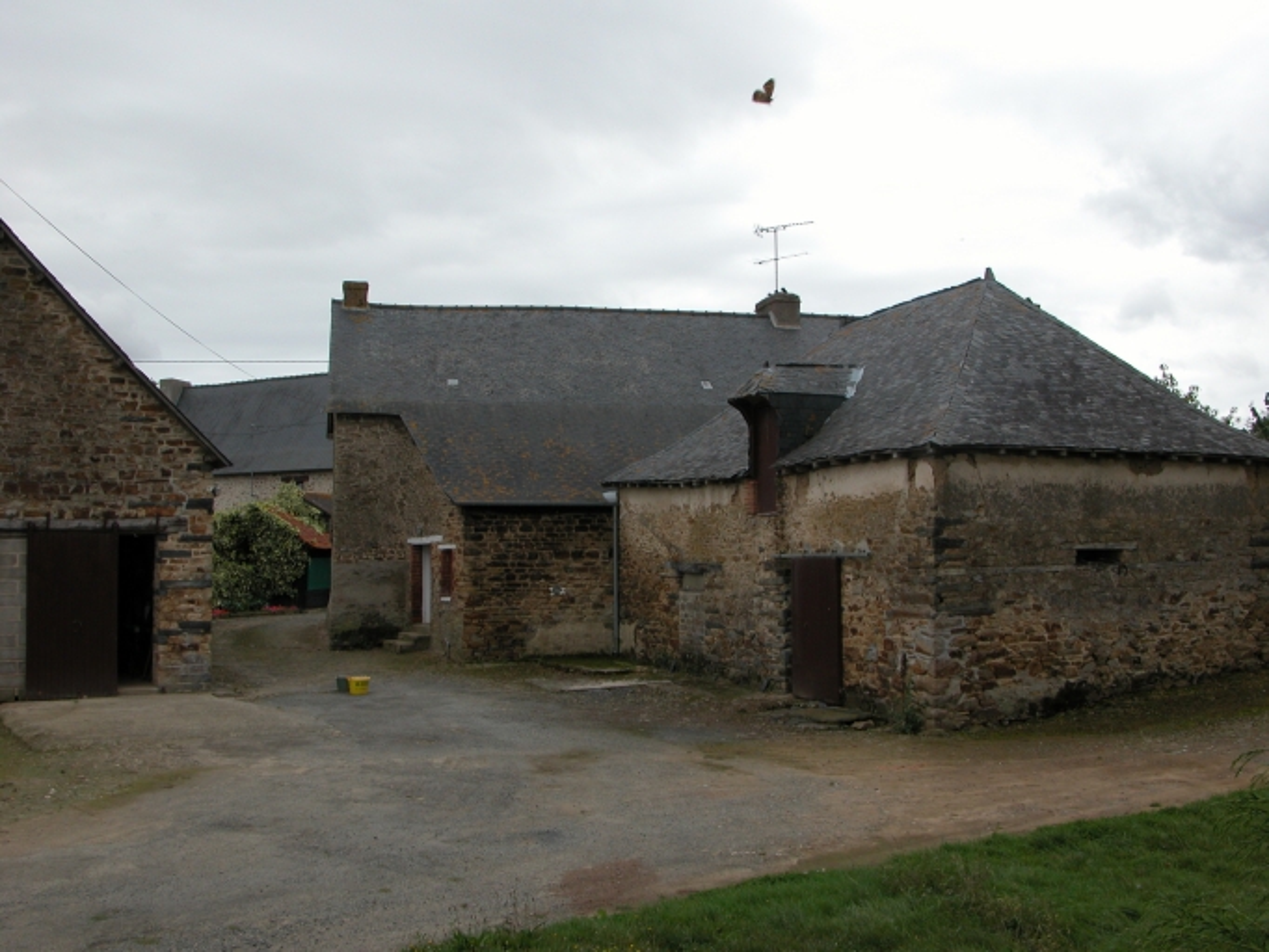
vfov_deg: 40.7
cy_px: 476
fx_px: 1284
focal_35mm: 35
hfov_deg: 52.6
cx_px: 634
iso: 100
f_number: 6.3
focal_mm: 8.9
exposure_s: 1/247
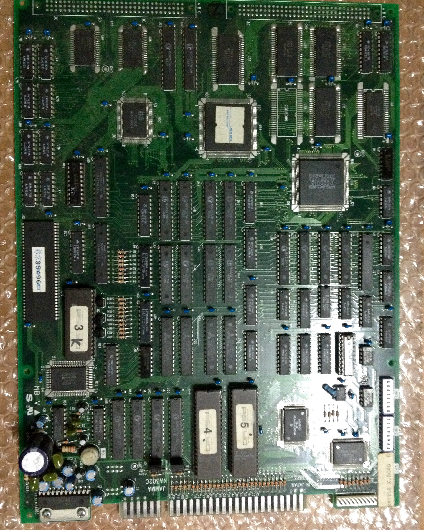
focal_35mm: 39
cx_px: 214
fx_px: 612
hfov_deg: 38.2
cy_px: 266
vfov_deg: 46.8
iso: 500
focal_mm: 4.28
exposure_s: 1/15
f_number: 2.4
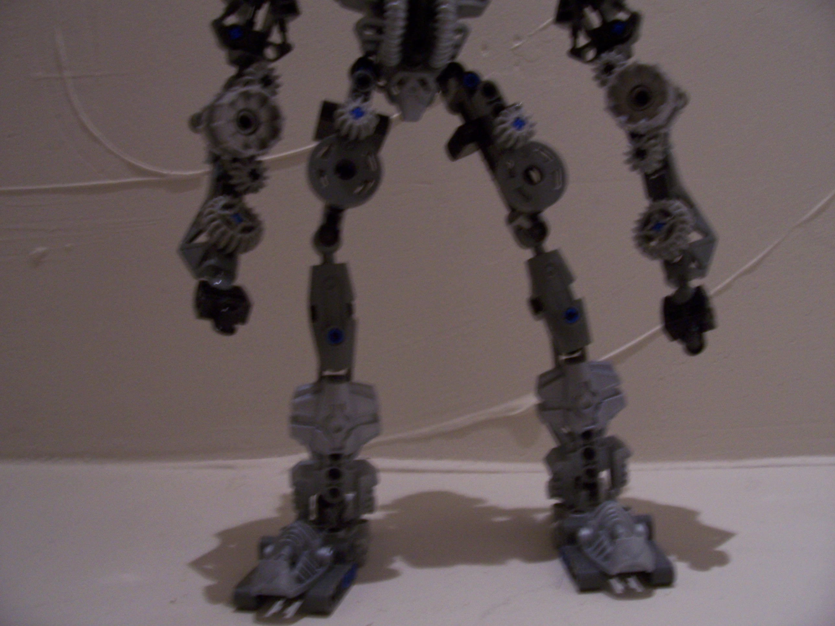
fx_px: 820
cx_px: 418
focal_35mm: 34
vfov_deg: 41.8
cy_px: 313
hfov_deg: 54.0
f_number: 2.7
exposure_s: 1/8
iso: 160
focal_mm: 5.6
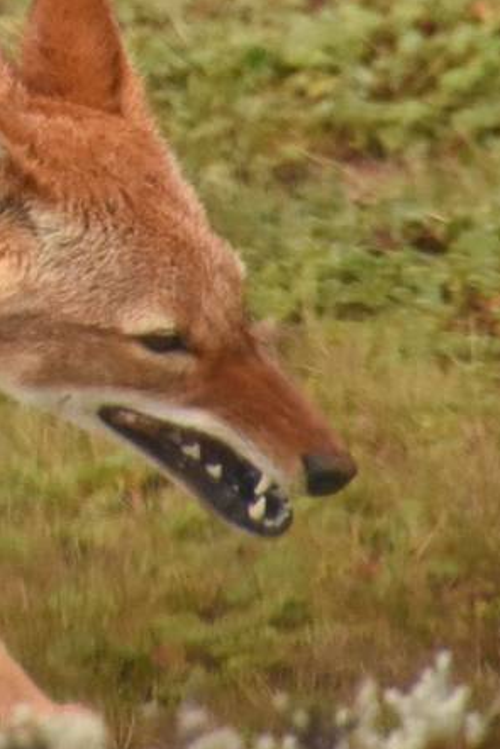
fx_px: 33929
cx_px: -184
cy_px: -86
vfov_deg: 1.3
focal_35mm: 1630
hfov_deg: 0.8
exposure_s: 1/3200
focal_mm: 300
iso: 3200
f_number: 6.3
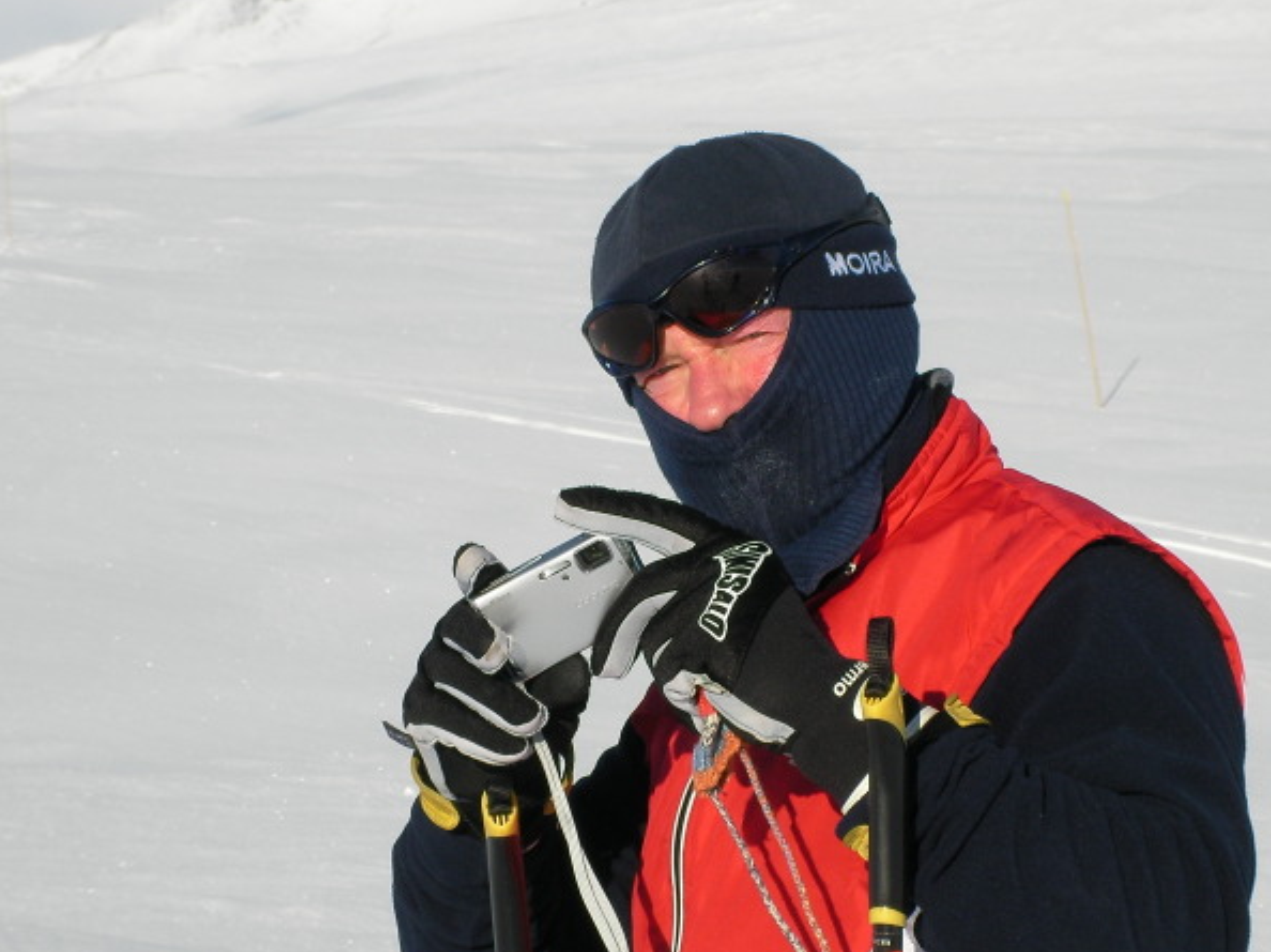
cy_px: 519
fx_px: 6056
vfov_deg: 9.0
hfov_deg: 12.0
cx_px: 728
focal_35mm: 165
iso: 50
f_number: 5.5
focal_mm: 23.2
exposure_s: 1/552
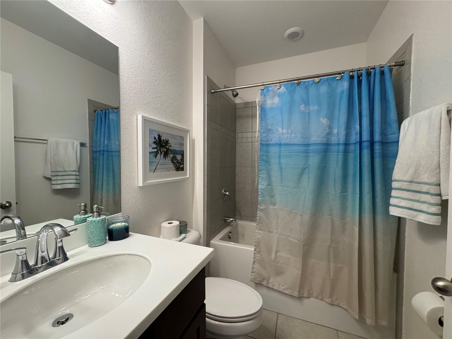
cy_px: 170
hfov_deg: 102.1
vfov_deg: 85.7
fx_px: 183
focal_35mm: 14
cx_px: 226
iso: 250
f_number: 2.2
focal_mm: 2.22
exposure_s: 1/120
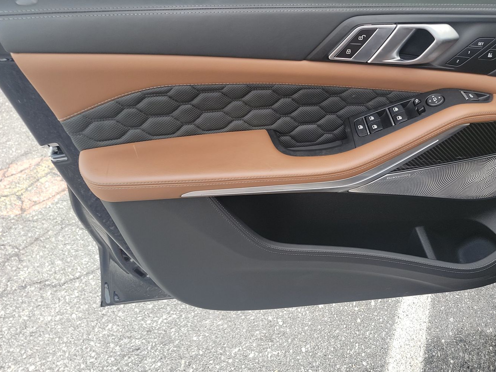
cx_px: 296
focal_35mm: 29
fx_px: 416
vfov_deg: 48.0
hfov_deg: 61.2
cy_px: 151
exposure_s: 1/59
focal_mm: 6.7
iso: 69
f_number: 1.8
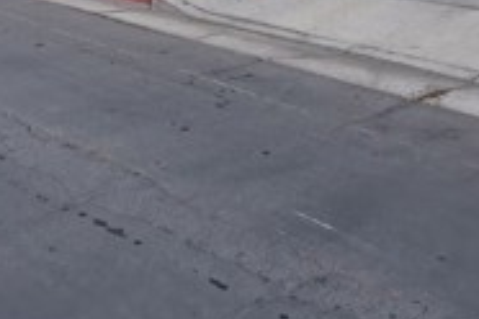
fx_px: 759
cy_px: -149
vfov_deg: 20.6
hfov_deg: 33.7
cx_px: 399
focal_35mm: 57
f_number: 11
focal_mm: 16.6
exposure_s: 1/1600
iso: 400
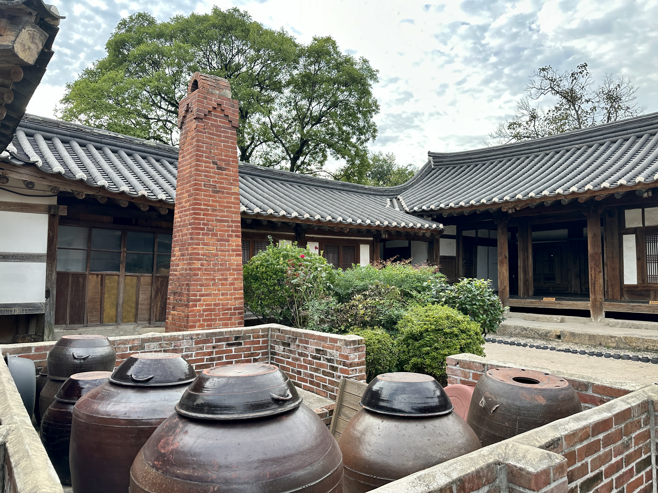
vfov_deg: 56.8
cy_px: 246
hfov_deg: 71.6
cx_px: 329
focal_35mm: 24
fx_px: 456
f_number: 1.78
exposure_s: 1/441
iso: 80
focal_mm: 6.86
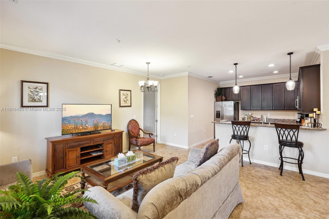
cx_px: 164
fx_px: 146
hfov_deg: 96.7
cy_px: 110
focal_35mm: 16
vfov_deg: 73.7
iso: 400
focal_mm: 16
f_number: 8
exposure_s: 1/8
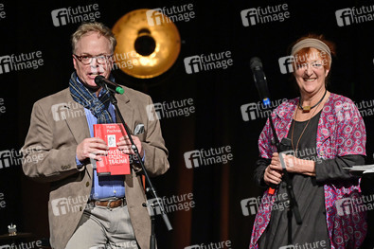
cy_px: 133
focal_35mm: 194
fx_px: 2015
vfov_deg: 7.1
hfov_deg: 10.6
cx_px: 183
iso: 2500
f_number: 2.8
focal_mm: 170
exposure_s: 1/320
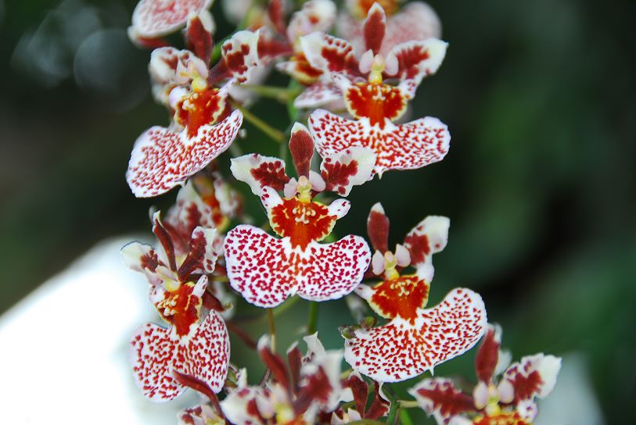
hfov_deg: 6.9
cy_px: 212
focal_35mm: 300
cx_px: 318
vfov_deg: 4.6
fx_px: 5306
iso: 100
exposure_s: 1/30
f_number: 5.6
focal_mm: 200
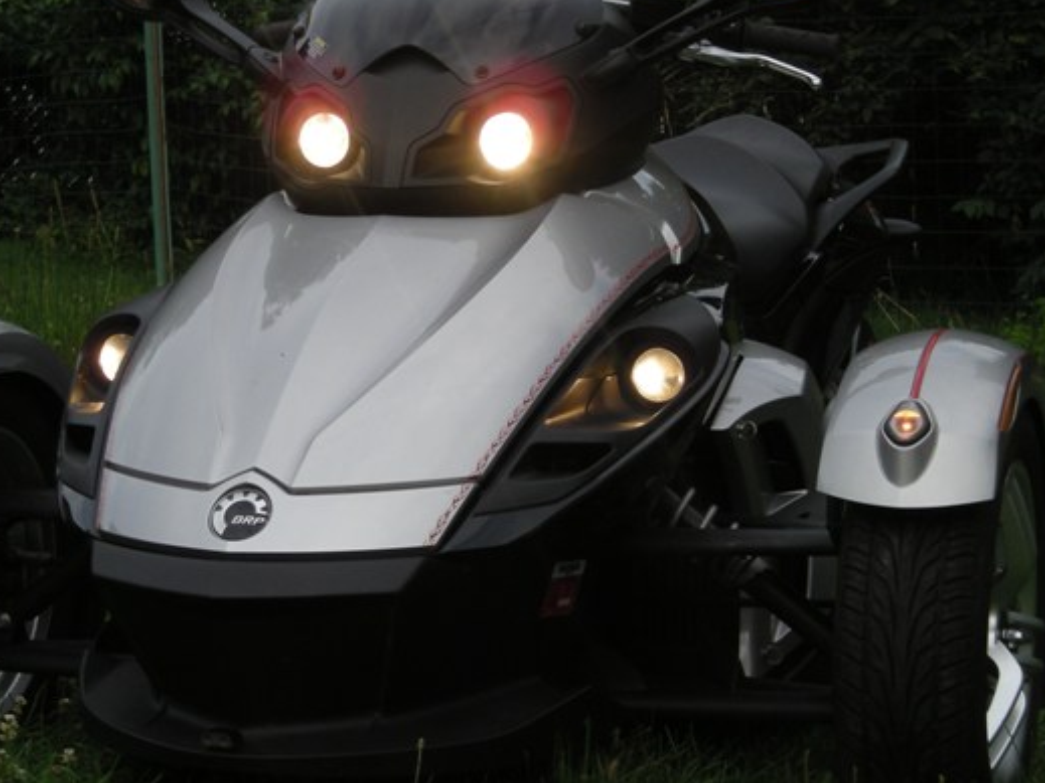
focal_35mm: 108
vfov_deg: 13.7
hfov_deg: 18.2
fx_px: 3260
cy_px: 375
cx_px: 456
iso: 50
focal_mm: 12.3
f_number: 3.9
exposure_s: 1/141
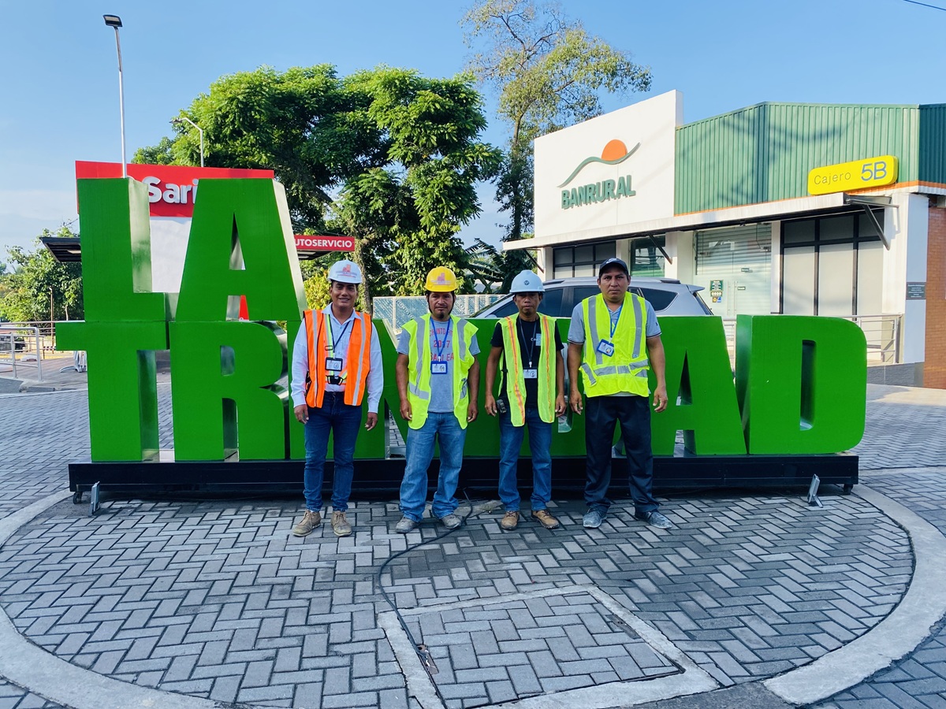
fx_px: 711
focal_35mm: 26
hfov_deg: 67.3
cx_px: 473
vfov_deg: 53.1
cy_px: 354
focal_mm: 4.25
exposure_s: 1/957
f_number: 1.8
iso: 32
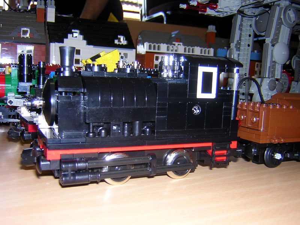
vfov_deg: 39.7
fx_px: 312
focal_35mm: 36
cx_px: 150
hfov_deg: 51.4
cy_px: 112
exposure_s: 1/60.1
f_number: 2.6
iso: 100
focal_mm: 4.7
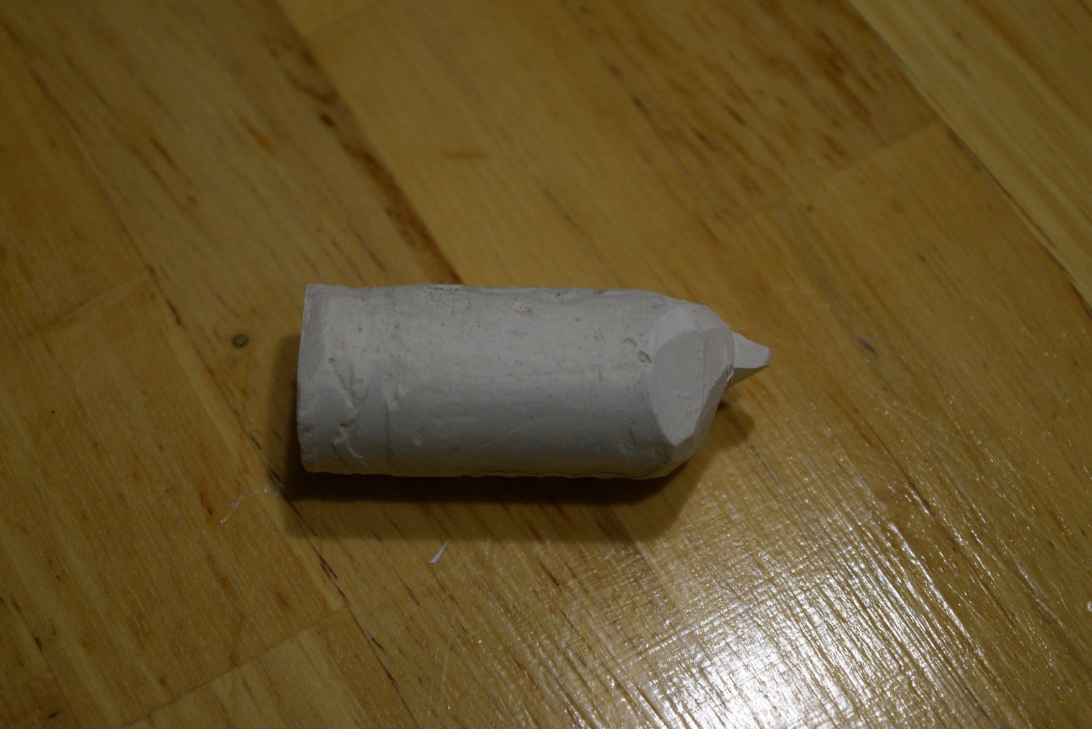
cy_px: 364
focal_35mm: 78
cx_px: 546
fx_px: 2367
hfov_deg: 26.0
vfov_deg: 17.5
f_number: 5.6
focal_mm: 52
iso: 800
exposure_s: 1/60
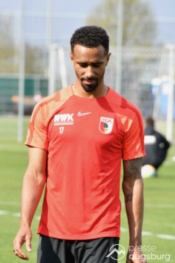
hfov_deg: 3.1
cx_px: 88
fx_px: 3281
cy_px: 132
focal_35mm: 450
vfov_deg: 4.6
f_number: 11
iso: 500
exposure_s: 1/500
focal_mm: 300
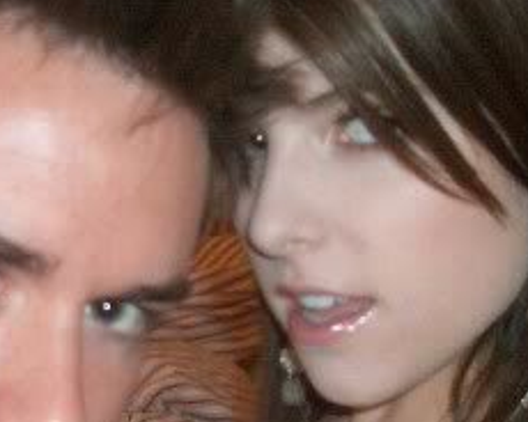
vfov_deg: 16.0
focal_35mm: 95
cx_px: 195
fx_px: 1485
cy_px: 365
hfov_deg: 20.1
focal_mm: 5.8
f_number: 2.6
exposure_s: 1/60
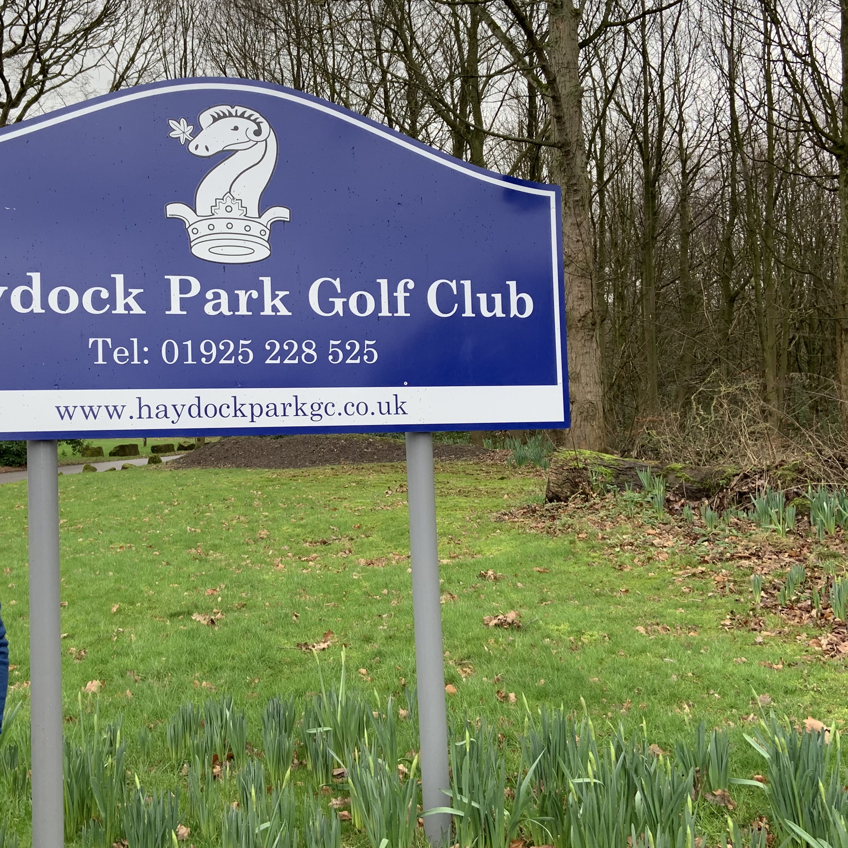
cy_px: 377
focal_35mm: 39
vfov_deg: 42.8
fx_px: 1081
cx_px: 313
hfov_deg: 42.5
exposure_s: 1/121
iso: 25
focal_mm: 4.25
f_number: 1.8
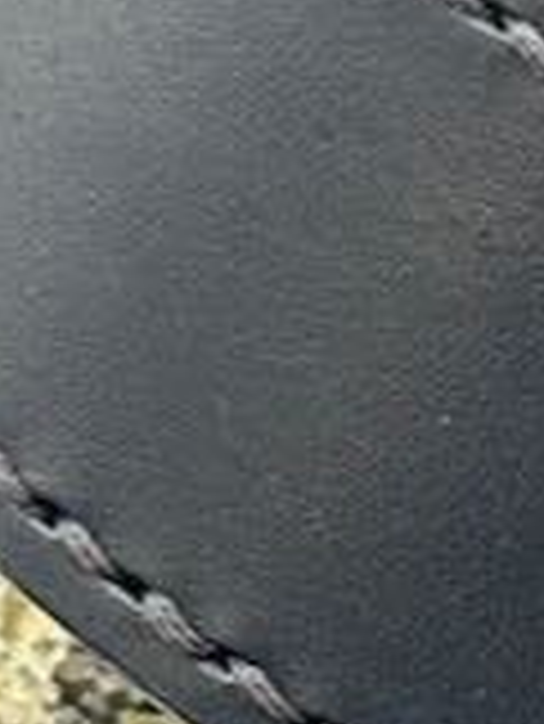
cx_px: 683
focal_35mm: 238
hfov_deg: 6.2
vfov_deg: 8.3
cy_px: 256
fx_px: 4980
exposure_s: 1/114
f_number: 1.78
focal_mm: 6.76
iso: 100
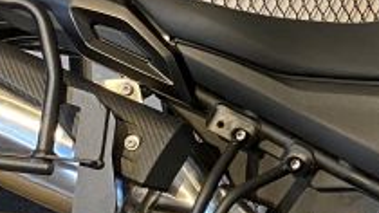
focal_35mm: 143
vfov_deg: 8.5
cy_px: 120
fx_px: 1437
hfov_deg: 14.1
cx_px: 554
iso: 320
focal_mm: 4.25
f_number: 1.8
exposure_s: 1/60
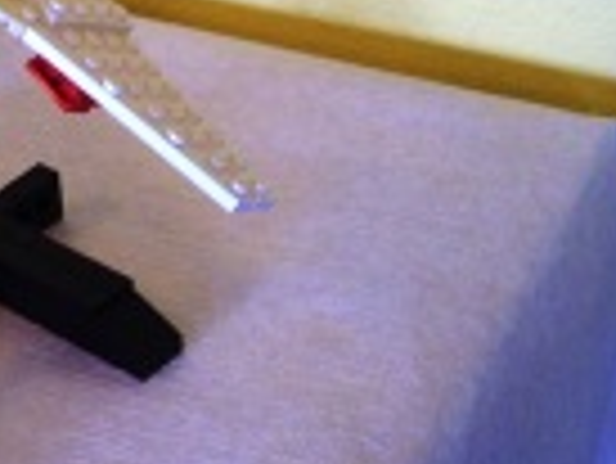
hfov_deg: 15.9
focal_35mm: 118
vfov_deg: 12.4
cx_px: -148
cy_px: -41
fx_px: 2102
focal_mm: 6
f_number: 2.7
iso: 160
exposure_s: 1/20
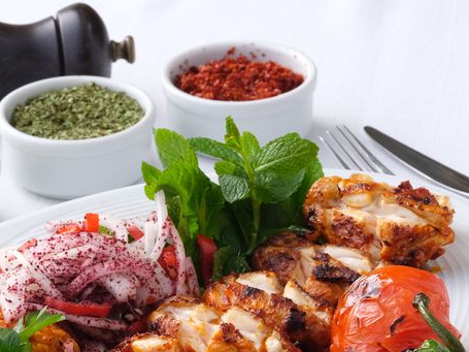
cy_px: 300
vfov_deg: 6.9
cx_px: 177
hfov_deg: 9.2
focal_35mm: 214
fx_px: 2899
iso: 1600
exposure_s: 1/125
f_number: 18
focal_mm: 120
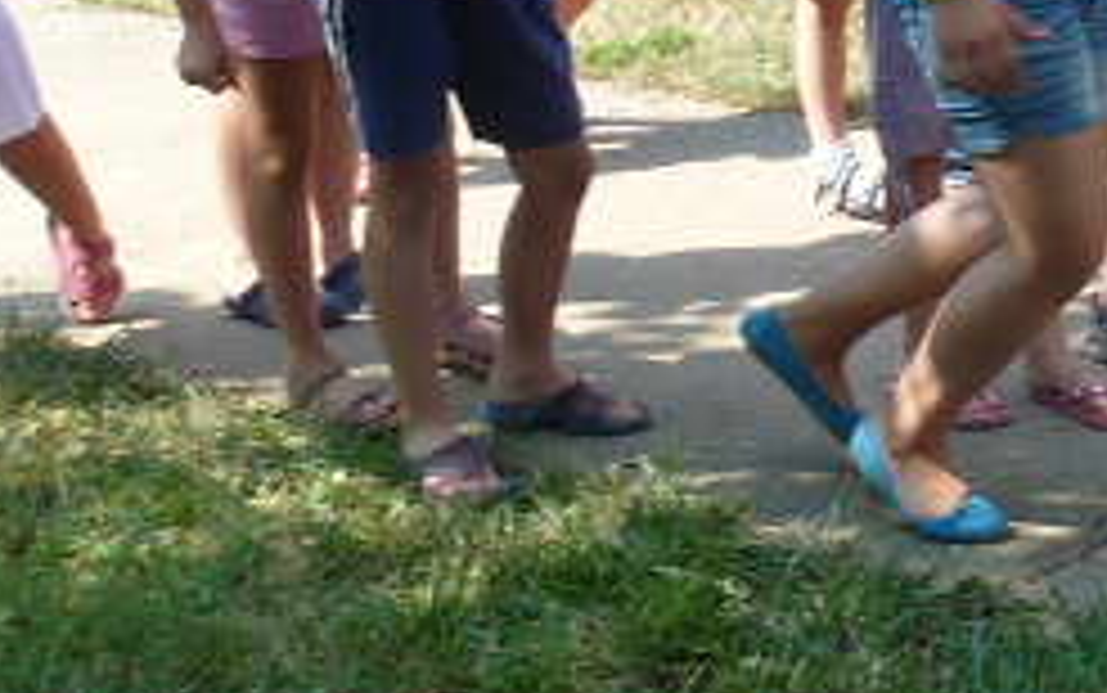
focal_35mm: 113
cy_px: -32
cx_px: 1260
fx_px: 3411
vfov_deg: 11.5
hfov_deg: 17.7
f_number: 4.5
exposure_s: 1/200
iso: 100
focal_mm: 4.8
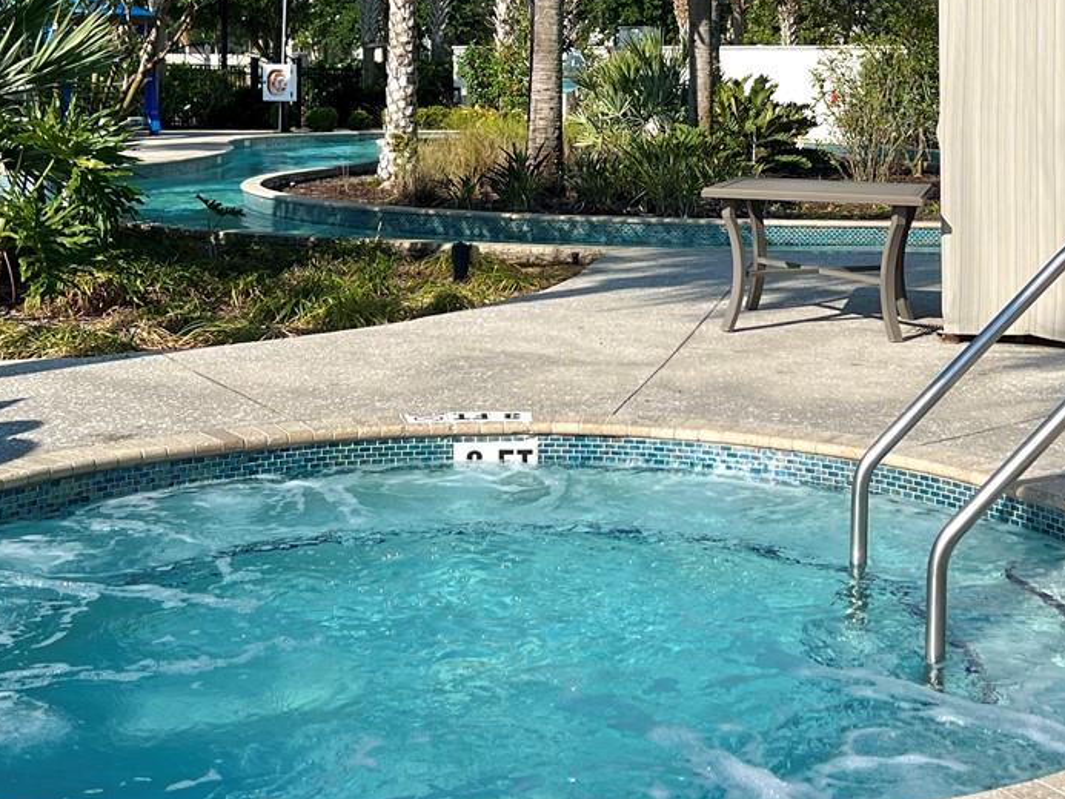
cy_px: 89
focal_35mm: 60
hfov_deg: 32.2
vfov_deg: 23.8
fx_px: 1846
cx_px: 582
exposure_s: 1/4630
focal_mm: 5.7
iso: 50
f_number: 1.5
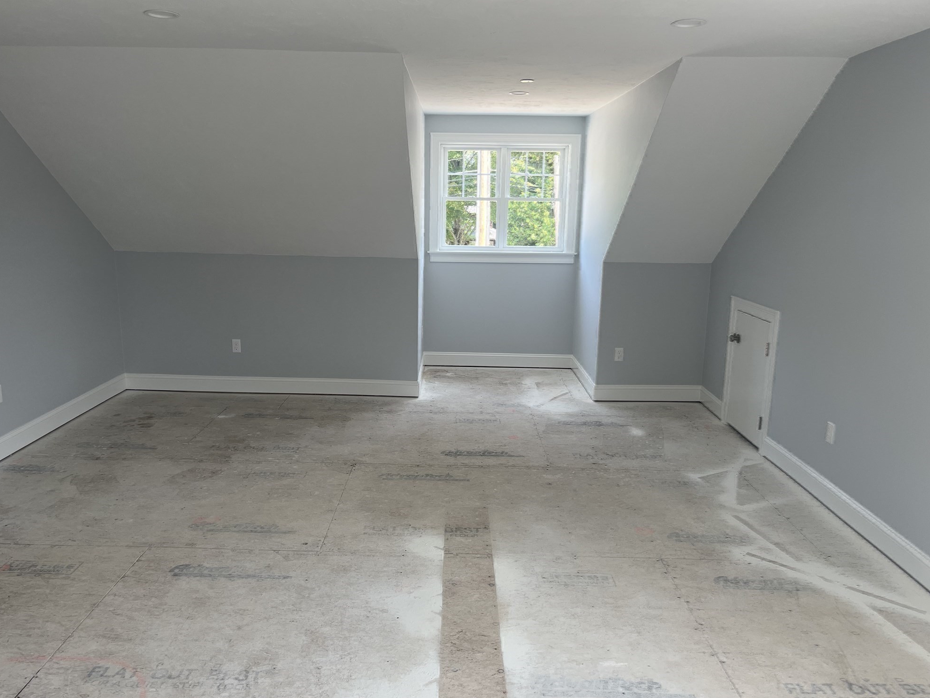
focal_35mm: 27
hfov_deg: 65.3
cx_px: 448
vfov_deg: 51.4
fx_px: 725
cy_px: 350
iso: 50
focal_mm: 5.1
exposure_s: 1/122
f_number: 1.6
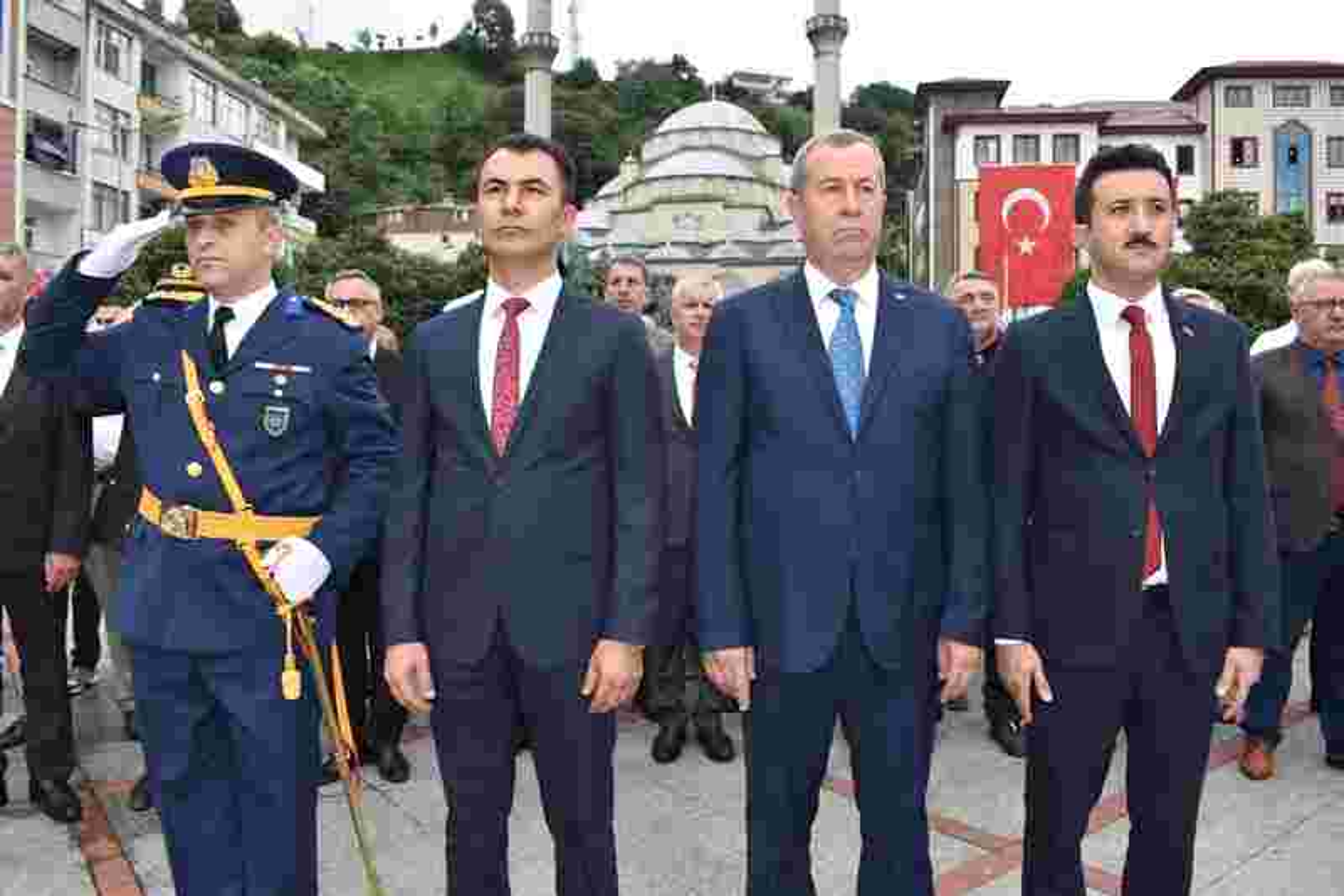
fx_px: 1008
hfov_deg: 67.4
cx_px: 672
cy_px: 448
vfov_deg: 47.9
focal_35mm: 27
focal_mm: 18
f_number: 5.6
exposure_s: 1/125
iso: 160
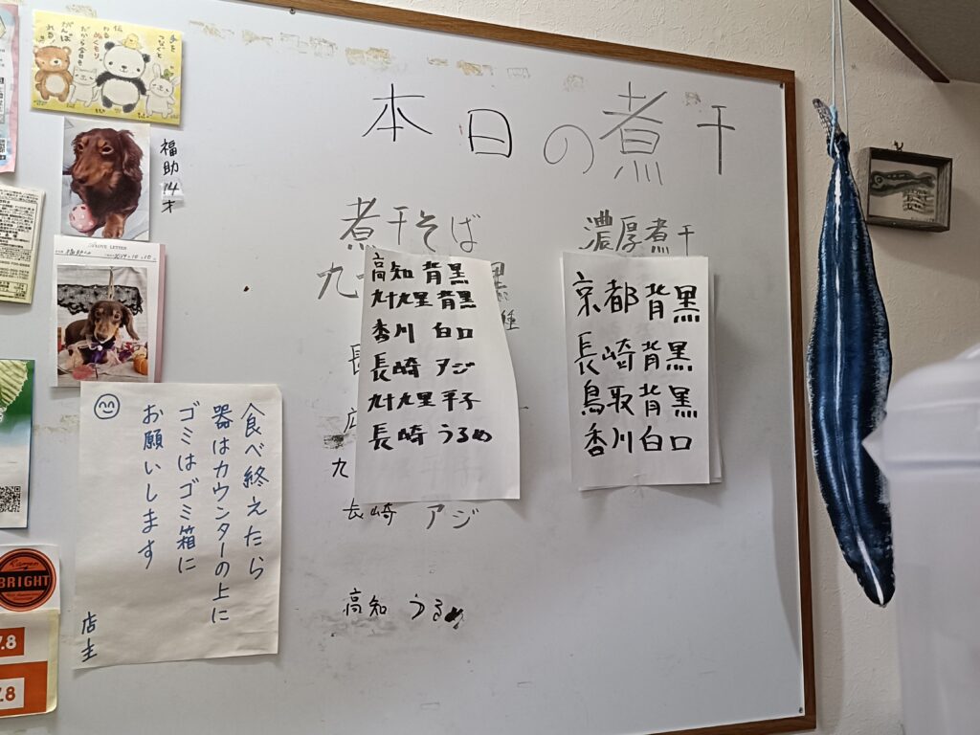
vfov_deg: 40.7
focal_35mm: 35
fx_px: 991
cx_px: 490
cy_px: 368
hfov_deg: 52.6
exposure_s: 1/50
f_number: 1.7
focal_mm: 4.7
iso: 1000
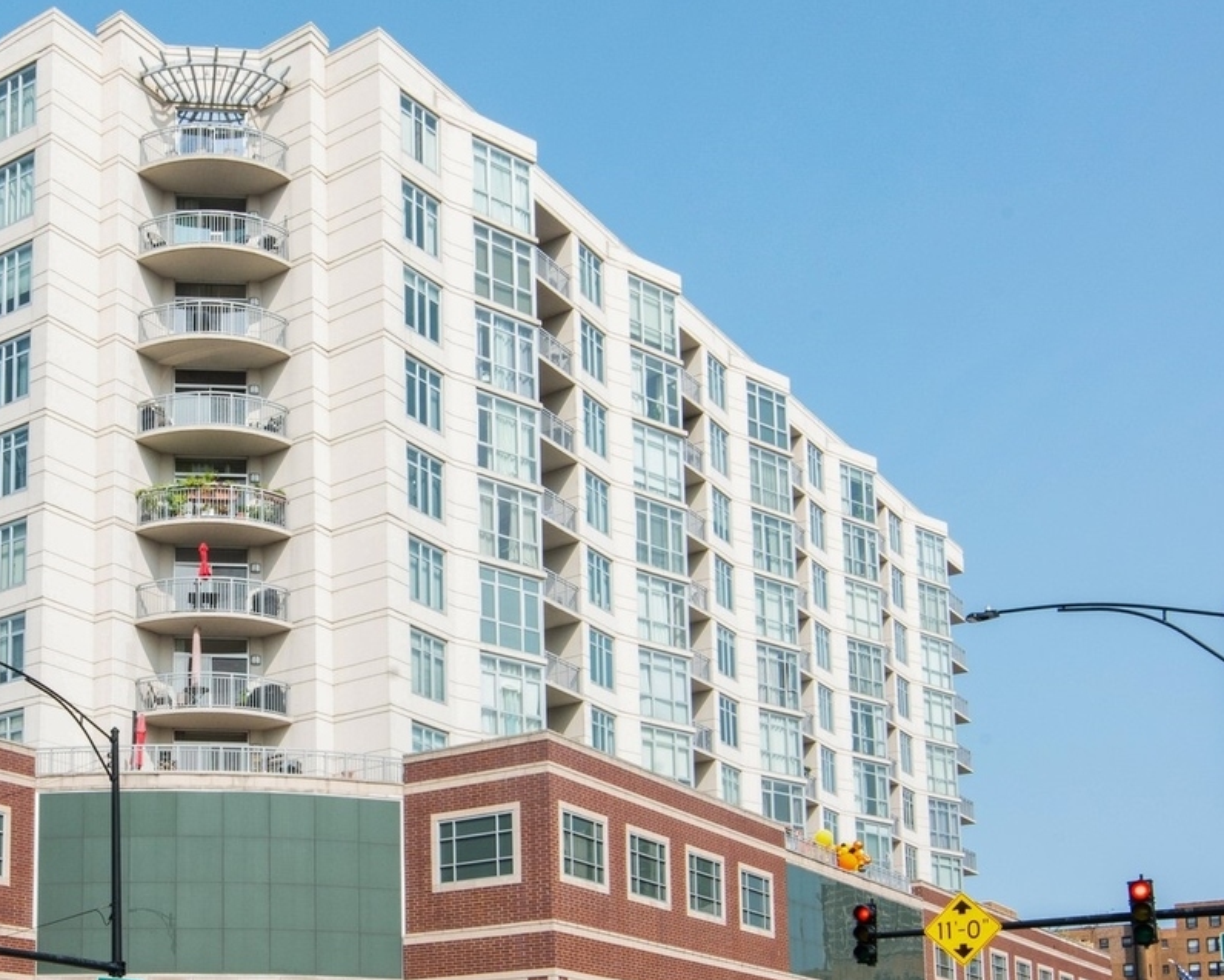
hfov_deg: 41.7
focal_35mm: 42
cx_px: 221
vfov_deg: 35.7
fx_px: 1522
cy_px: 471
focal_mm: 22
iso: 250
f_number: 16
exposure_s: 1/250
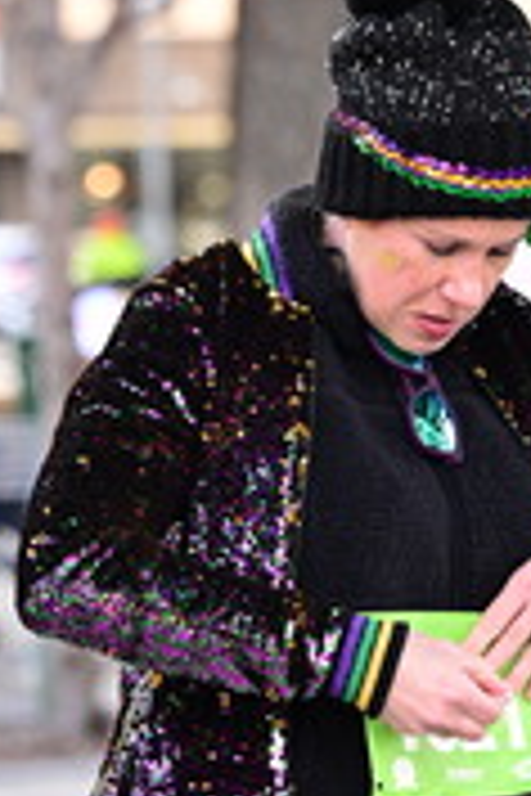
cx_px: 538
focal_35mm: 243
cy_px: 198
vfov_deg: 8.5
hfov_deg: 5.6
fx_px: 5376
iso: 2000
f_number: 2.8
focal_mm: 78
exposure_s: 1/1250
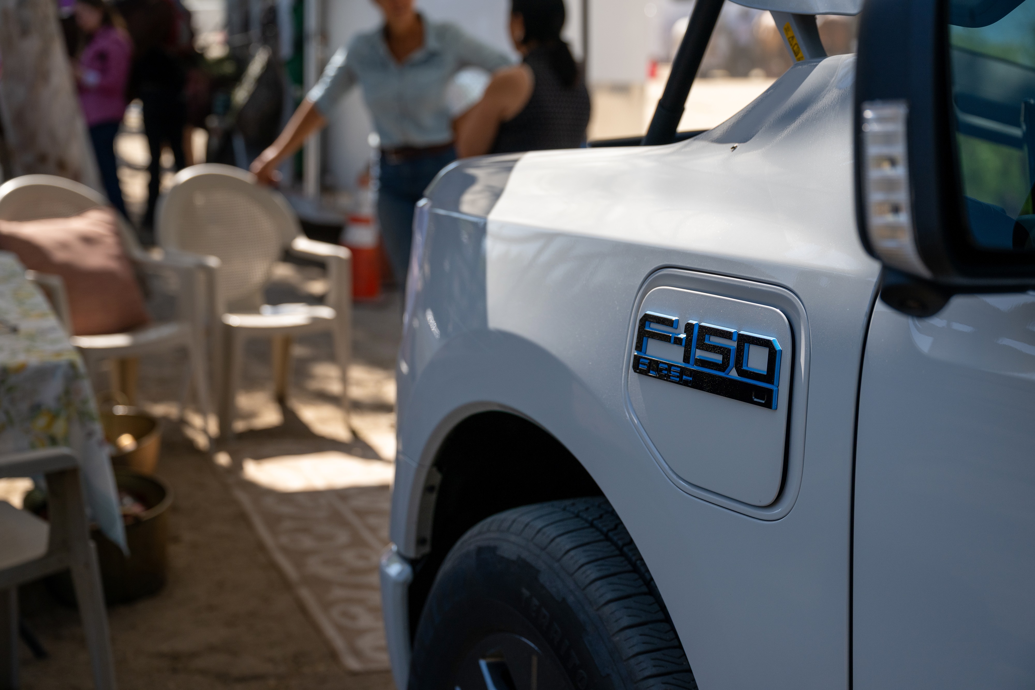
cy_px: 345
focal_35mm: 56
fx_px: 1610
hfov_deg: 35.6
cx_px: 518
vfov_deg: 24.2
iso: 250
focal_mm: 56
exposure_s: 1/640
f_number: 4.5
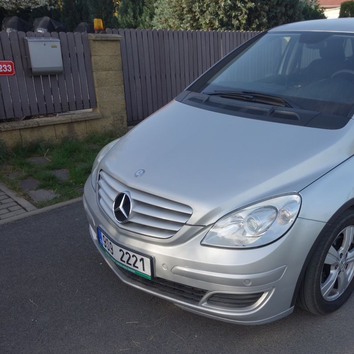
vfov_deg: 46.0
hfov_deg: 44.4
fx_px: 417
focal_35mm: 36
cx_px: 267
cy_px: 178
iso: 125
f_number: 5.6
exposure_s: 1/160
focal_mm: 10.4
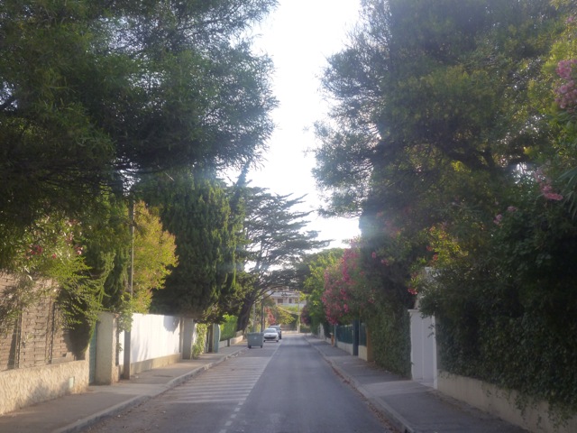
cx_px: 288
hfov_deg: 39.7
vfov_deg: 30.3
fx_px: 800
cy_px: 216
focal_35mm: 48
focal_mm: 8.6
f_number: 4
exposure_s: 1/250
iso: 160
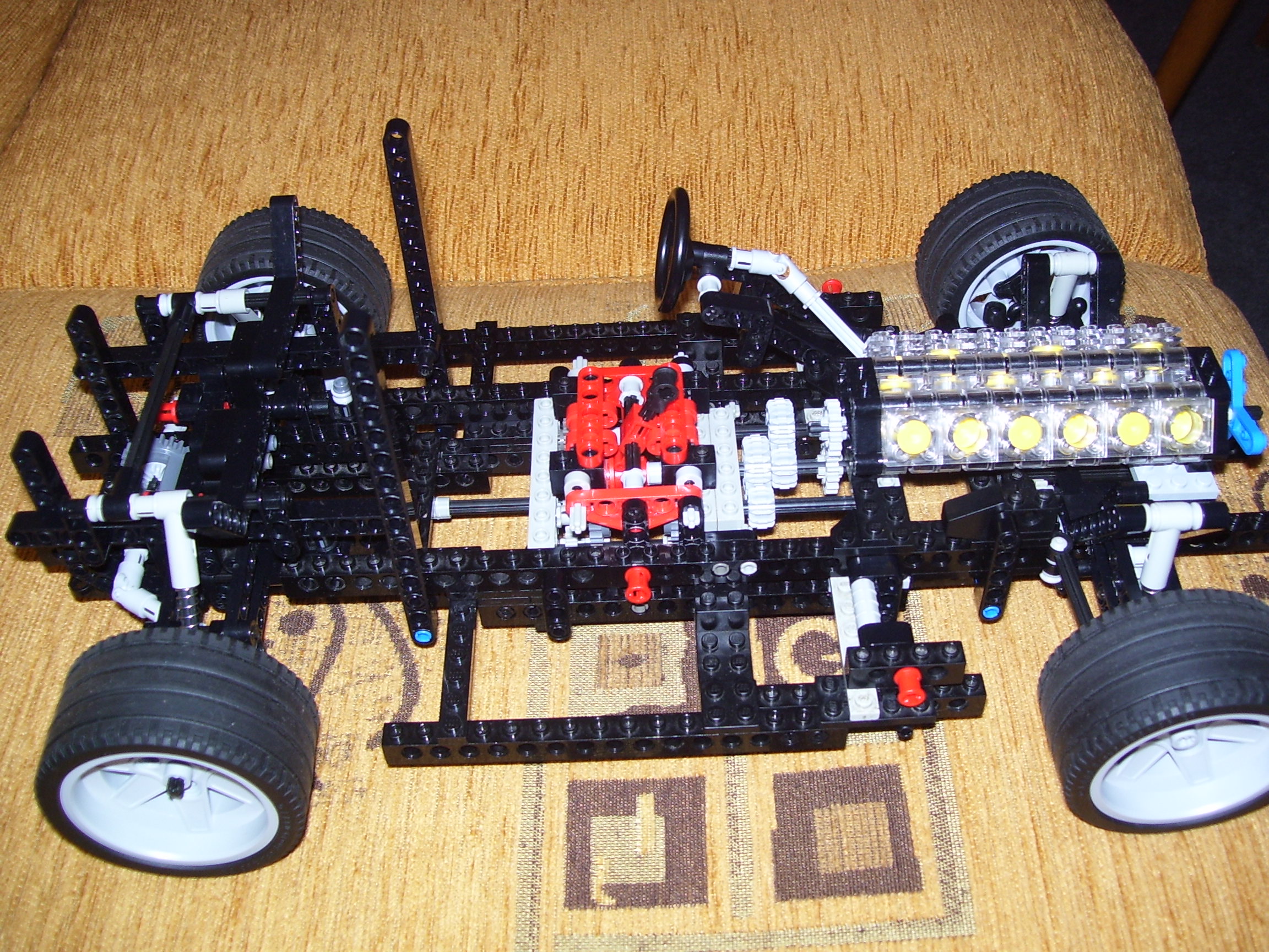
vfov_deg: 39.7
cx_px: 634
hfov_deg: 51.4
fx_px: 1320
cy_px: 476
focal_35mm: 36
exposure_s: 1/60
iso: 80
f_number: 2.7
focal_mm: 6
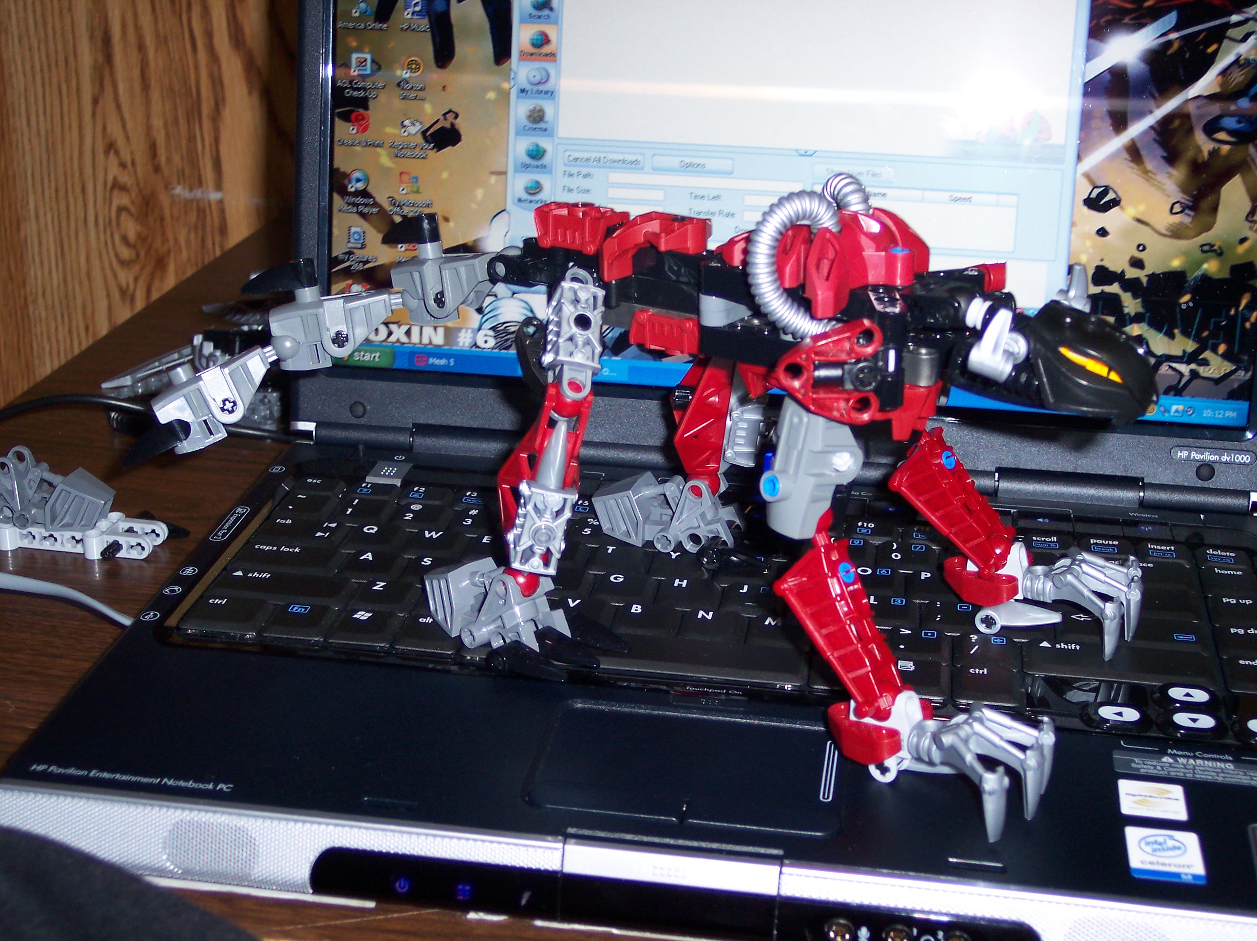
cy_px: 470
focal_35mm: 51
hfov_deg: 37.5
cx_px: 628
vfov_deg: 28.5
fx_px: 1851
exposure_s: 1/30
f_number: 3.4
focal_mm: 10.7
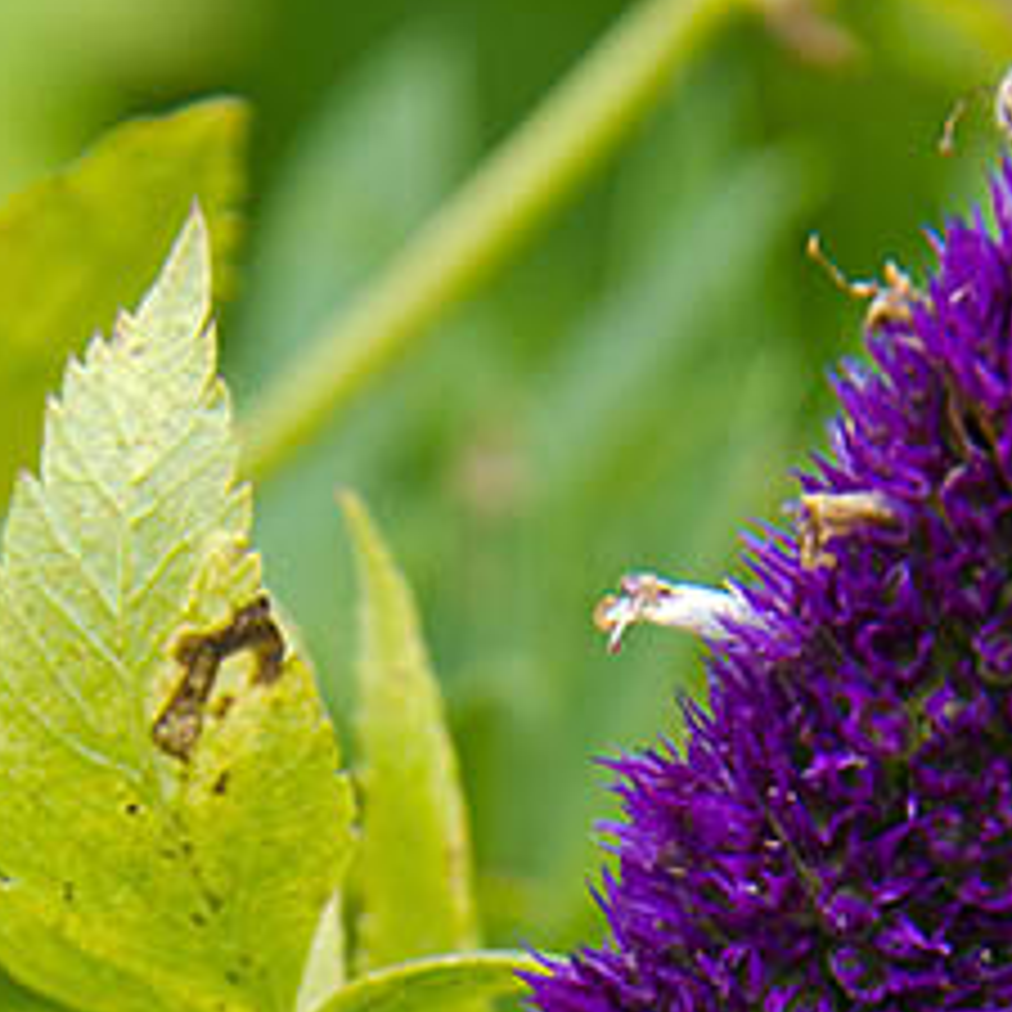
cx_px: 657
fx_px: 28809
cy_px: 1444
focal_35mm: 871
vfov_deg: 2.0
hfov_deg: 2.0
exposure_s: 1/30
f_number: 11
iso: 200
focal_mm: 220
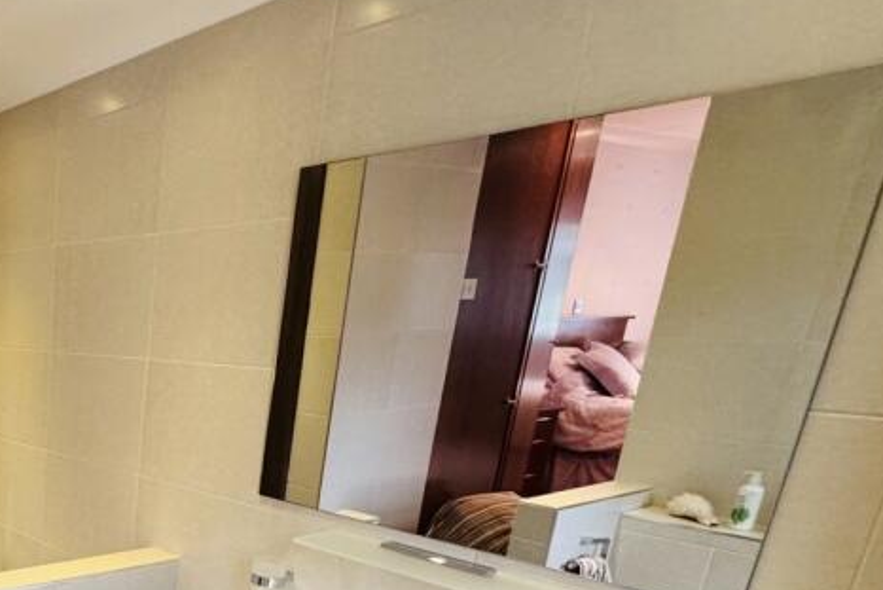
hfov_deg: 45.3
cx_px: -74
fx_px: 785
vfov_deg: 37.8
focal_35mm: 32
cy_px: 552
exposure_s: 1/50
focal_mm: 2.22
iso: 250
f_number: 2.2
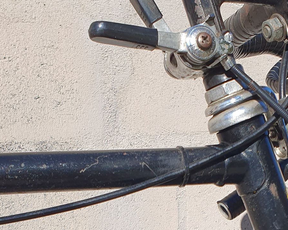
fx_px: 579
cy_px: 301
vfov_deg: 20.5
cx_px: 189
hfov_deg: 27.8
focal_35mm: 68
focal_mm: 4.32
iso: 50
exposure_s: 1/1568
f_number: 2.4
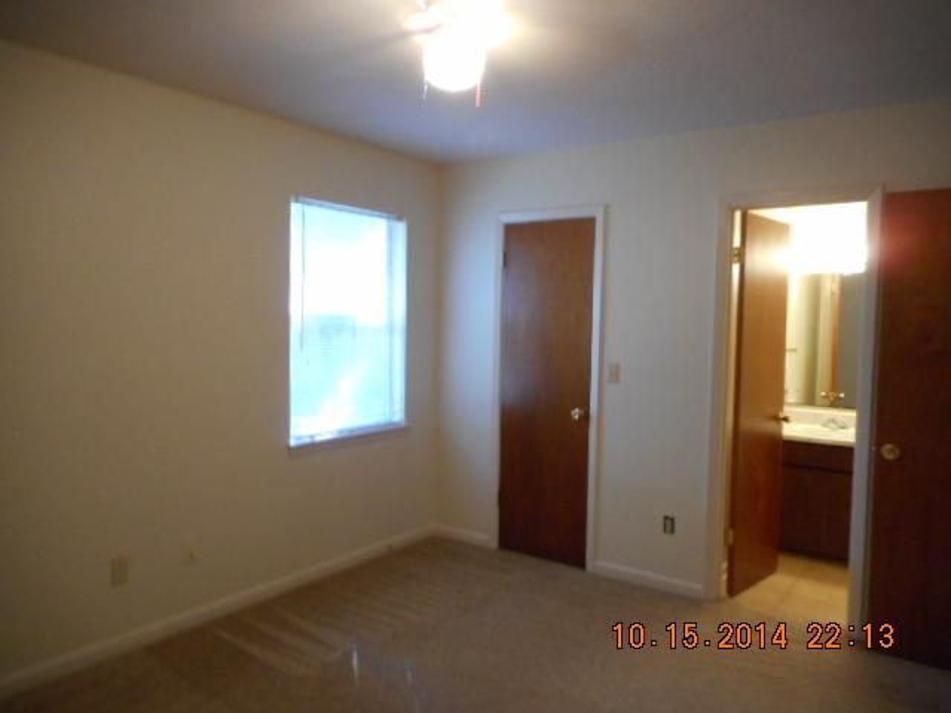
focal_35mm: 25
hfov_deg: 69.4
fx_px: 687
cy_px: 356
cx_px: 476
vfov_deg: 54.9
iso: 400
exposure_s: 1/13
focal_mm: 4.5
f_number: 3.7
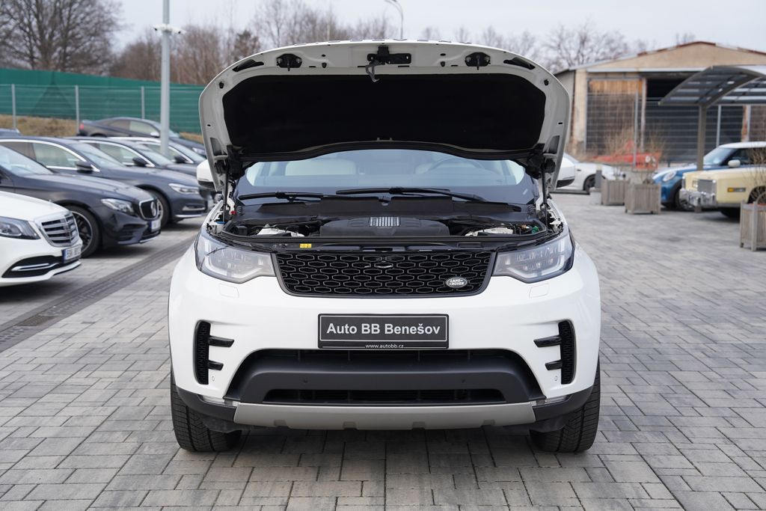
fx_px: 1021
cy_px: 256
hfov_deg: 41.1
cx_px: 383
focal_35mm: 48
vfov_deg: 28.1
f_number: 4
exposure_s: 1/160
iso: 200
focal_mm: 48
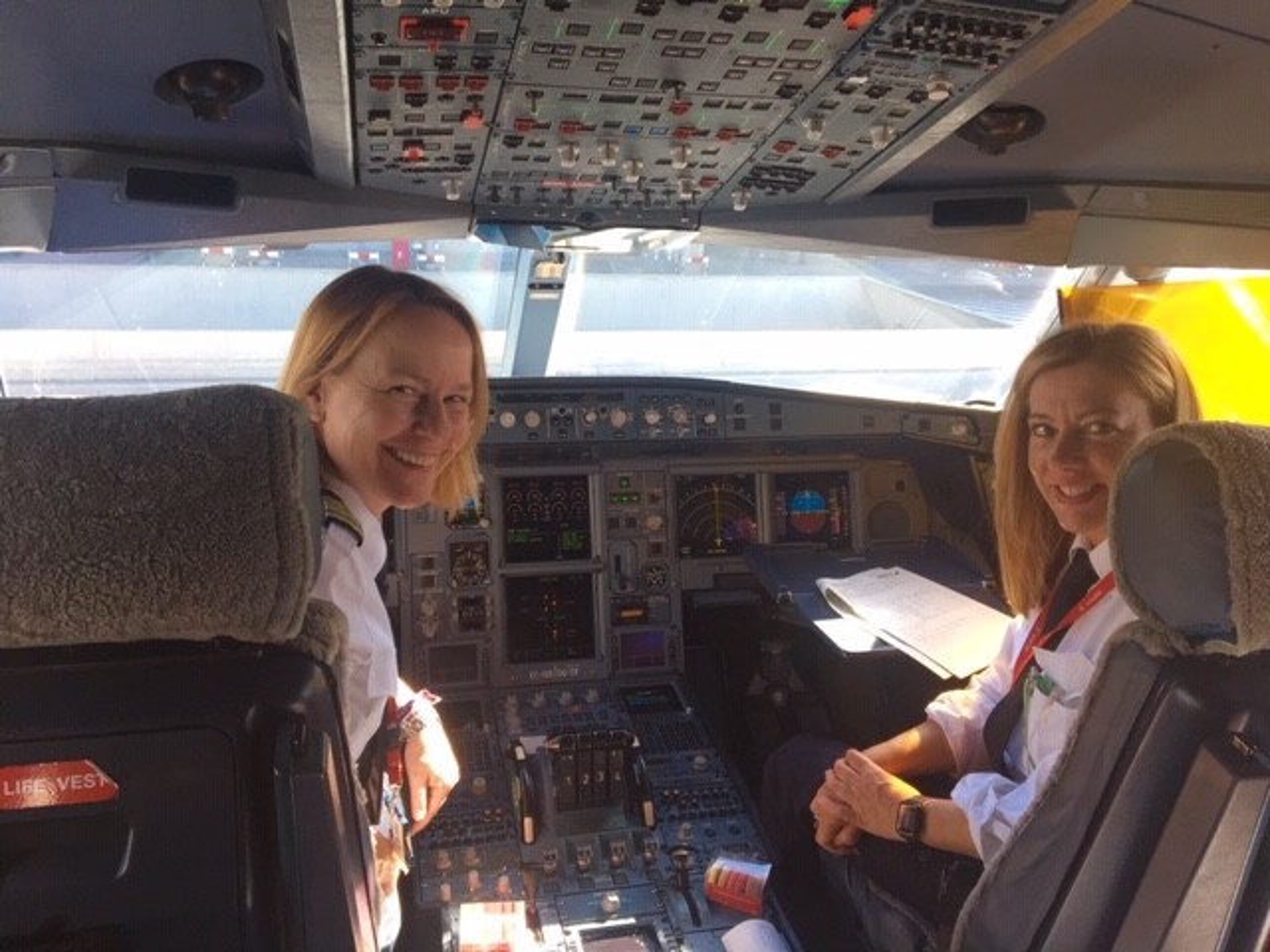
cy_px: 476
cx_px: 635
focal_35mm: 29
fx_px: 1064
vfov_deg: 48.2
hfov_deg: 61.7
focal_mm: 4.15
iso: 40
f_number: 2.2
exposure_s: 1/100
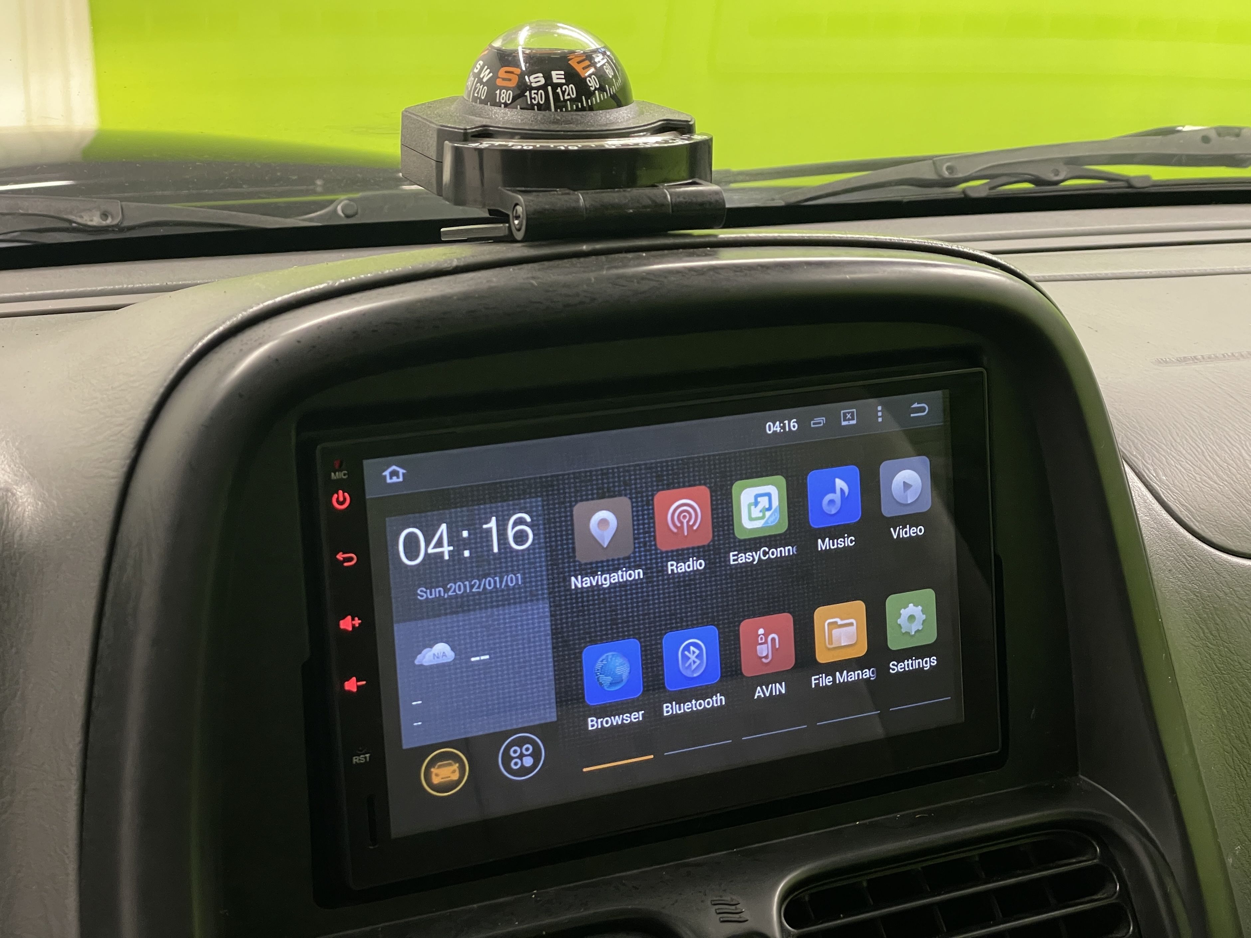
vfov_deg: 28.0
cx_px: 626
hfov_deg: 36.8
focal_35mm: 52
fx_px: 1879
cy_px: 469
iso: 250
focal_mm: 6
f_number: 2
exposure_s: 1/50
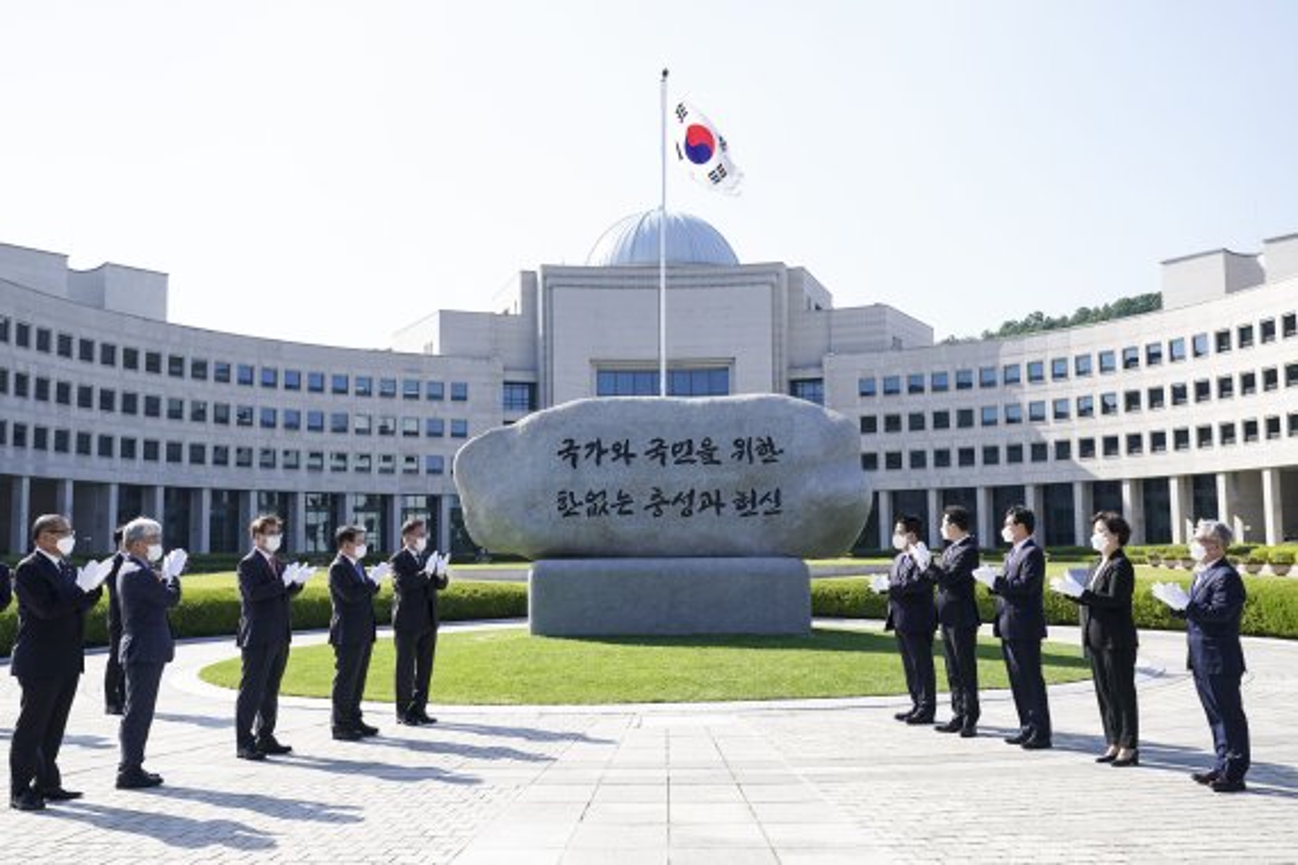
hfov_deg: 51.9
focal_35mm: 37
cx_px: 649
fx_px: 1334
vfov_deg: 35.9
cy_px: 432
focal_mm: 37
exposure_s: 1/500
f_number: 5.6
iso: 160
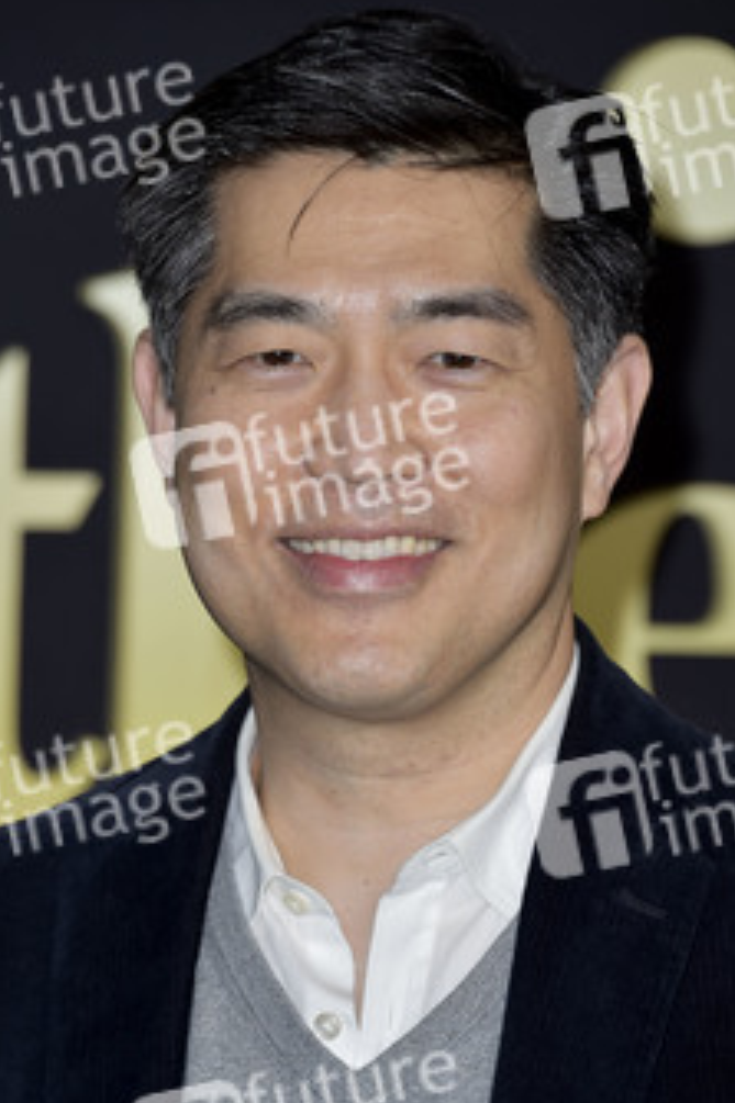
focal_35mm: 275
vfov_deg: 7.5
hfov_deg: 5.0
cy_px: 635
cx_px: 397
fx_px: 8430
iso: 400
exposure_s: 1/250
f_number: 6.3
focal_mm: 230
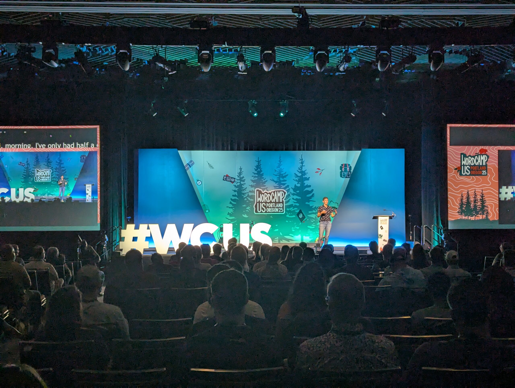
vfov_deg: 30.3
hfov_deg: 39.6
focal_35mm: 48
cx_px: 258
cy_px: 194
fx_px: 715
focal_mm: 6.81
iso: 270
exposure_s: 1/240
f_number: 1.85
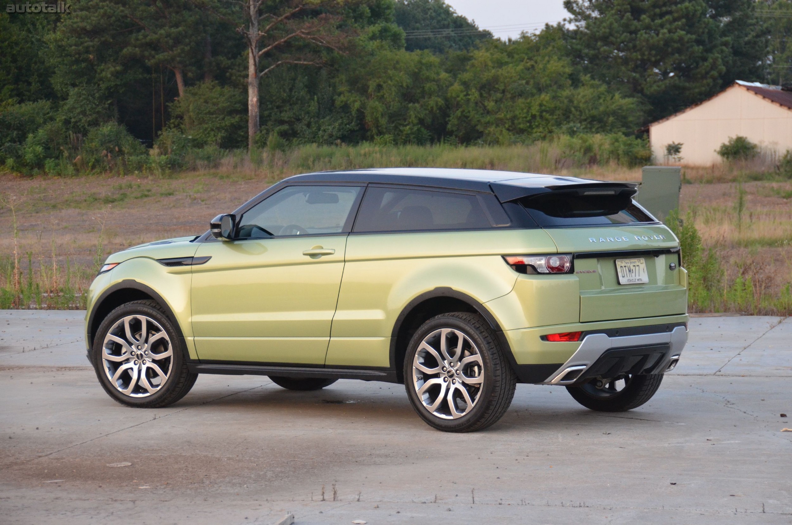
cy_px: 262
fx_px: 2470
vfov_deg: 12.1
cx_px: 396
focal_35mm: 112
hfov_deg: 18.2
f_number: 5
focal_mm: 75
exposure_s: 1/500
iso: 1600
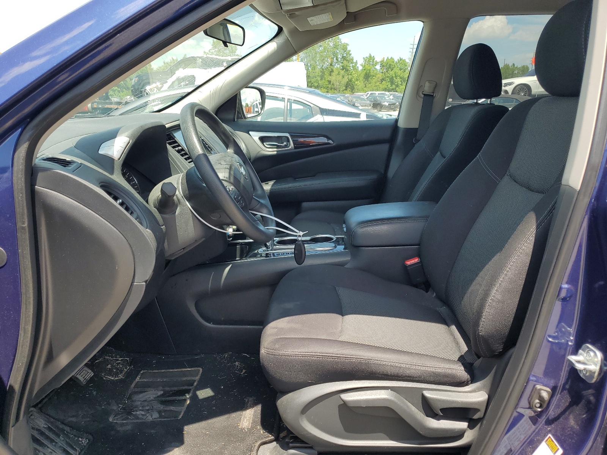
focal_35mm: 26
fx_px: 456
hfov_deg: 67.3
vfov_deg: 53.1
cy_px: 228
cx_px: 304
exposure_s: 1/833
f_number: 1.5
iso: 50
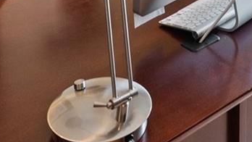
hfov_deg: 27.0
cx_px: 197
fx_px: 515
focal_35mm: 77
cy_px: -202
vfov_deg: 12.3
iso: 320
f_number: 8
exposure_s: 1/15
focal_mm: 16
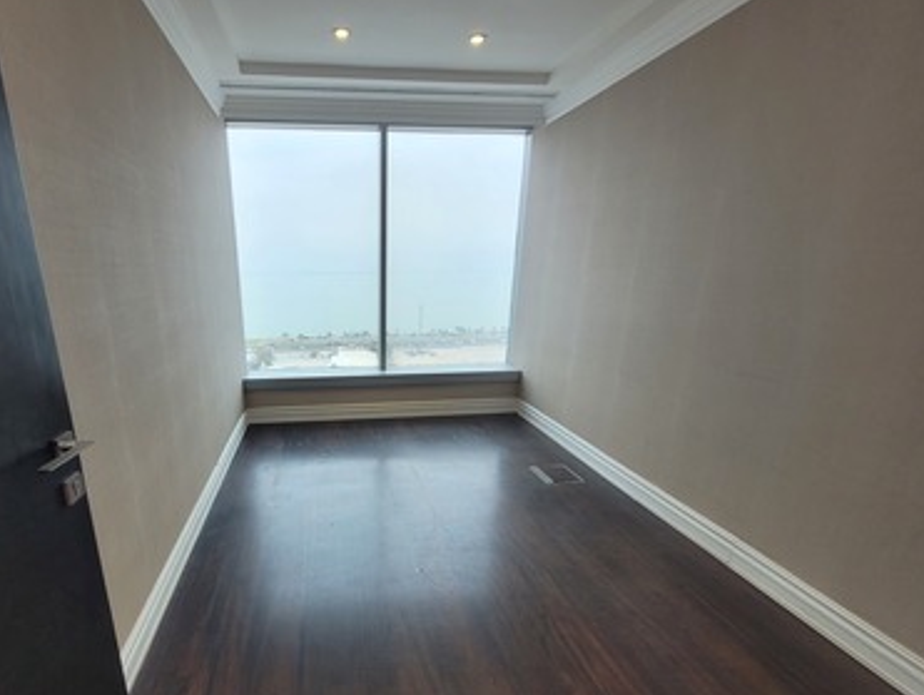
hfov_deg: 93.1
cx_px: 365
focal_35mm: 16
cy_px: 395
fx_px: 428
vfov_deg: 77.8
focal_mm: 1.74
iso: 80
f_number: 2.2
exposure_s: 1/50
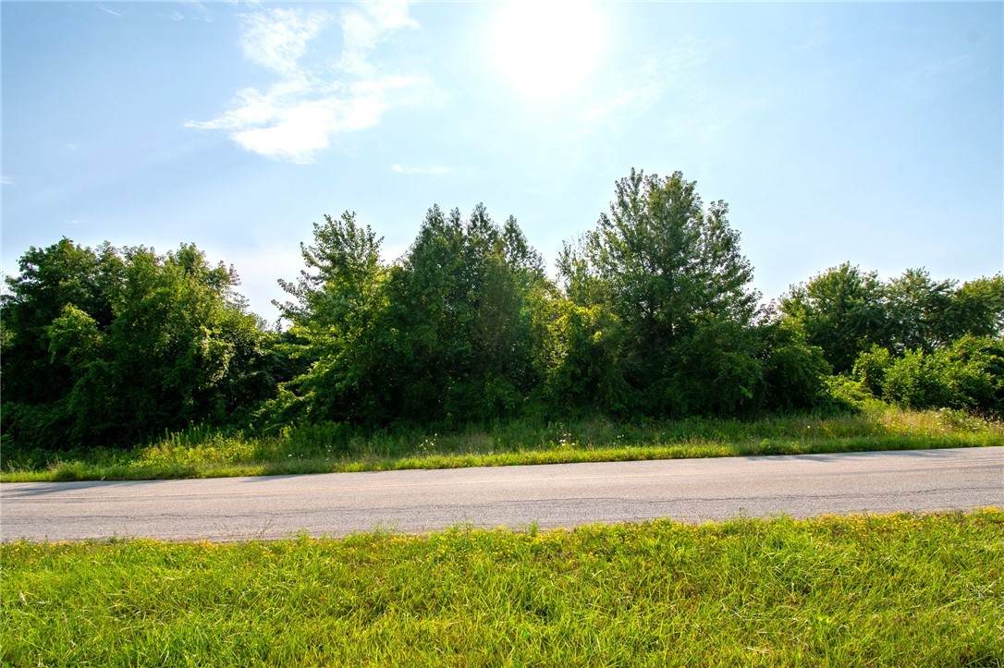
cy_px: 334
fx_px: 418
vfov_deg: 77.3
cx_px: 502
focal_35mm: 15
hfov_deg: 100.4
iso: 200
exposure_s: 1/1600
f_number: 9
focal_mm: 10
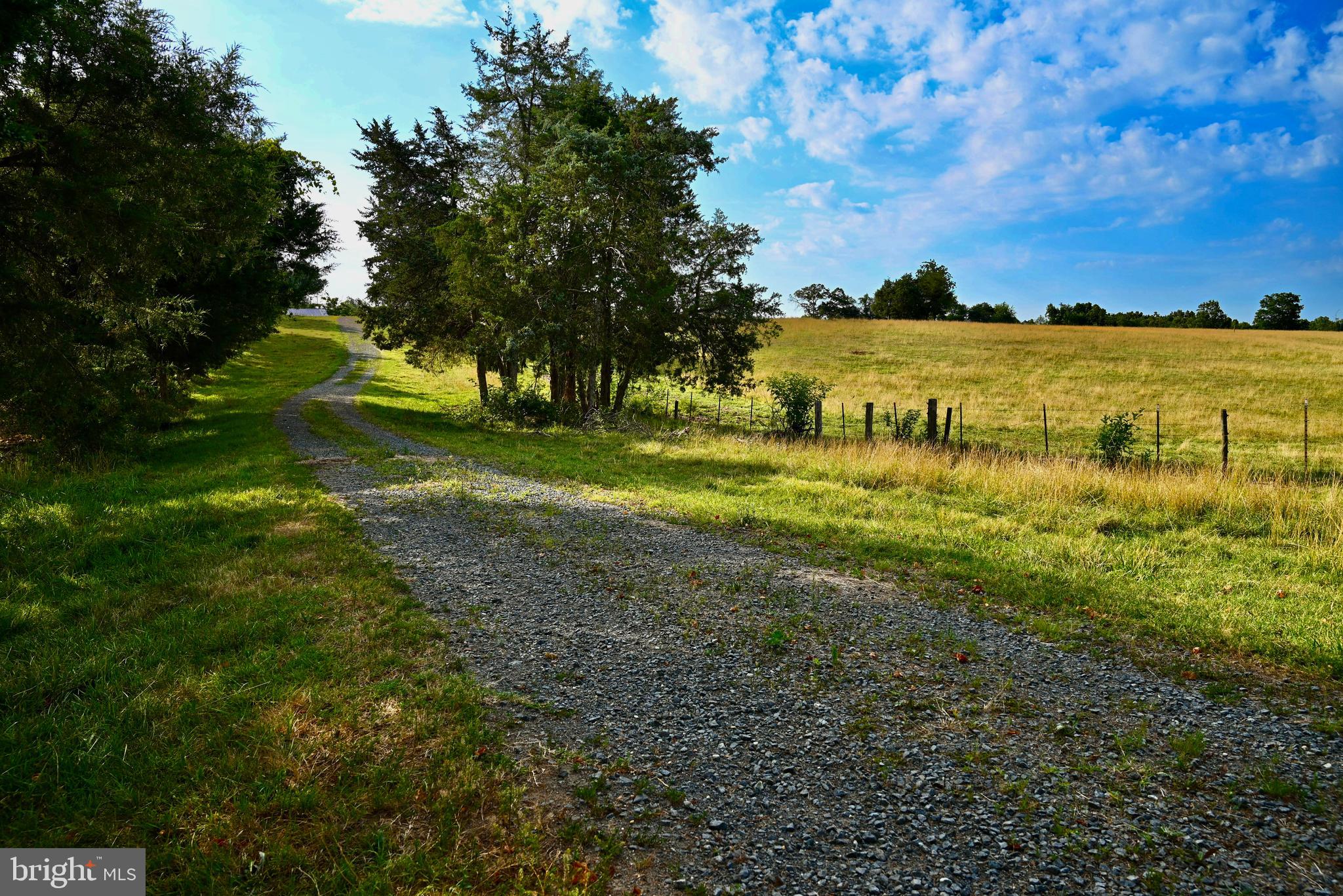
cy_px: 448
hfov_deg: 73.7
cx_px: 672
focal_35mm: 24
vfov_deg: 53.2
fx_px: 896
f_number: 6.3
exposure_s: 1/250
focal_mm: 24
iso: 100
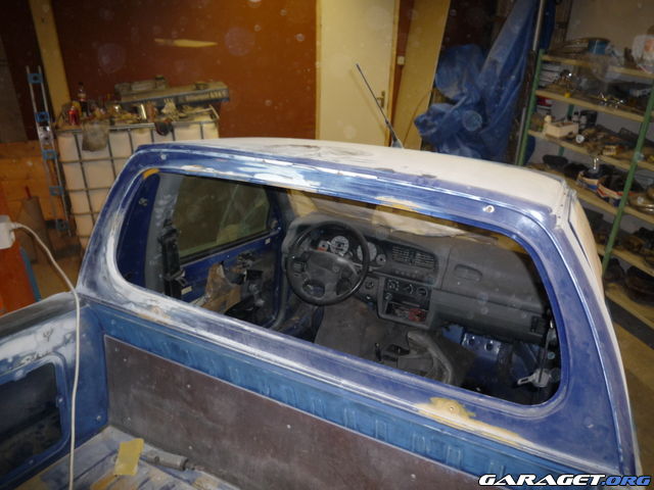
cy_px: 245
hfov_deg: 69.4
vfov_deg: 54.9
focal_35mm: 25
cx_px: 327
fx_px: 472
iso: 125
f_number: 2.8
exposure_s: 1/30
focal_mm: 4.4
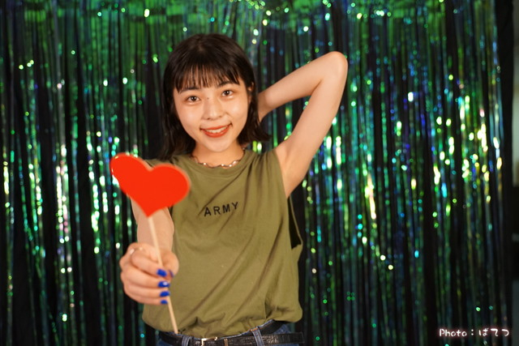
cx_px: 260
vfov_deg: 31.2
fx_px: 620
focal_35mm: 43
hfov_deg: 45.4
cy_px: 173
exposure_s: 1/250
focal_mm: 43
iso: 1250
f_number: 2.8
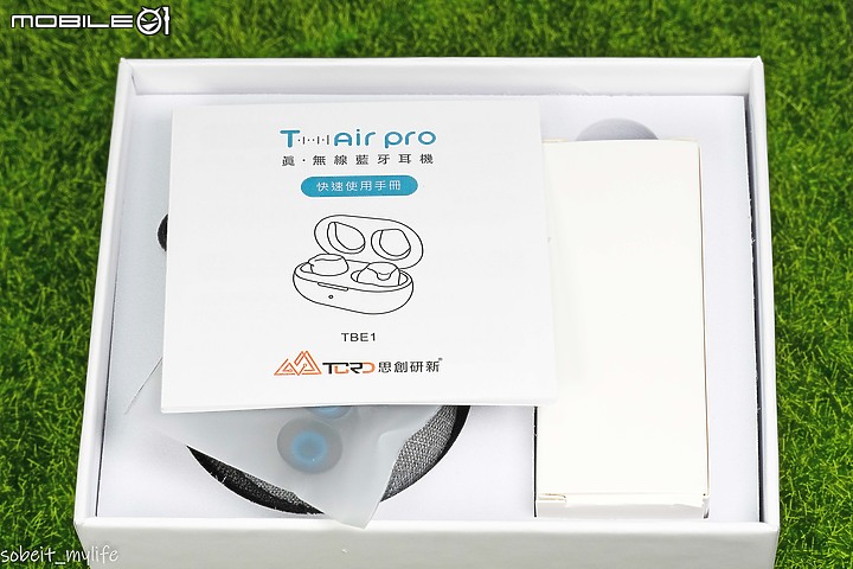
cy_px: 284
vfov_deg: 12.5
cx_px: 426
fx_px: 2594
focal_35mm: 110
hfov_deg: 18.7
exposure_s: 1/100
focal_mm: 73
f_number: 11
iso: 1000
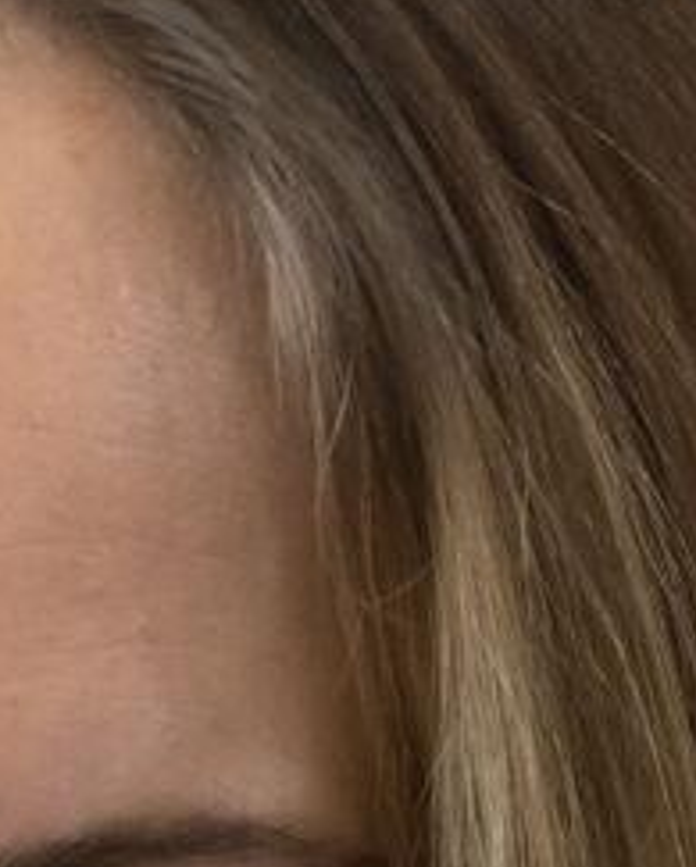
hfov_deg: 1.9
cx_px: 287
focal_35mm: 830
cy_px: 2009
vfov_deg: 2.3
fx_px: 21331
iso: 3600
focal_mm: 105
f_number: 4
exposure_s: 1/800
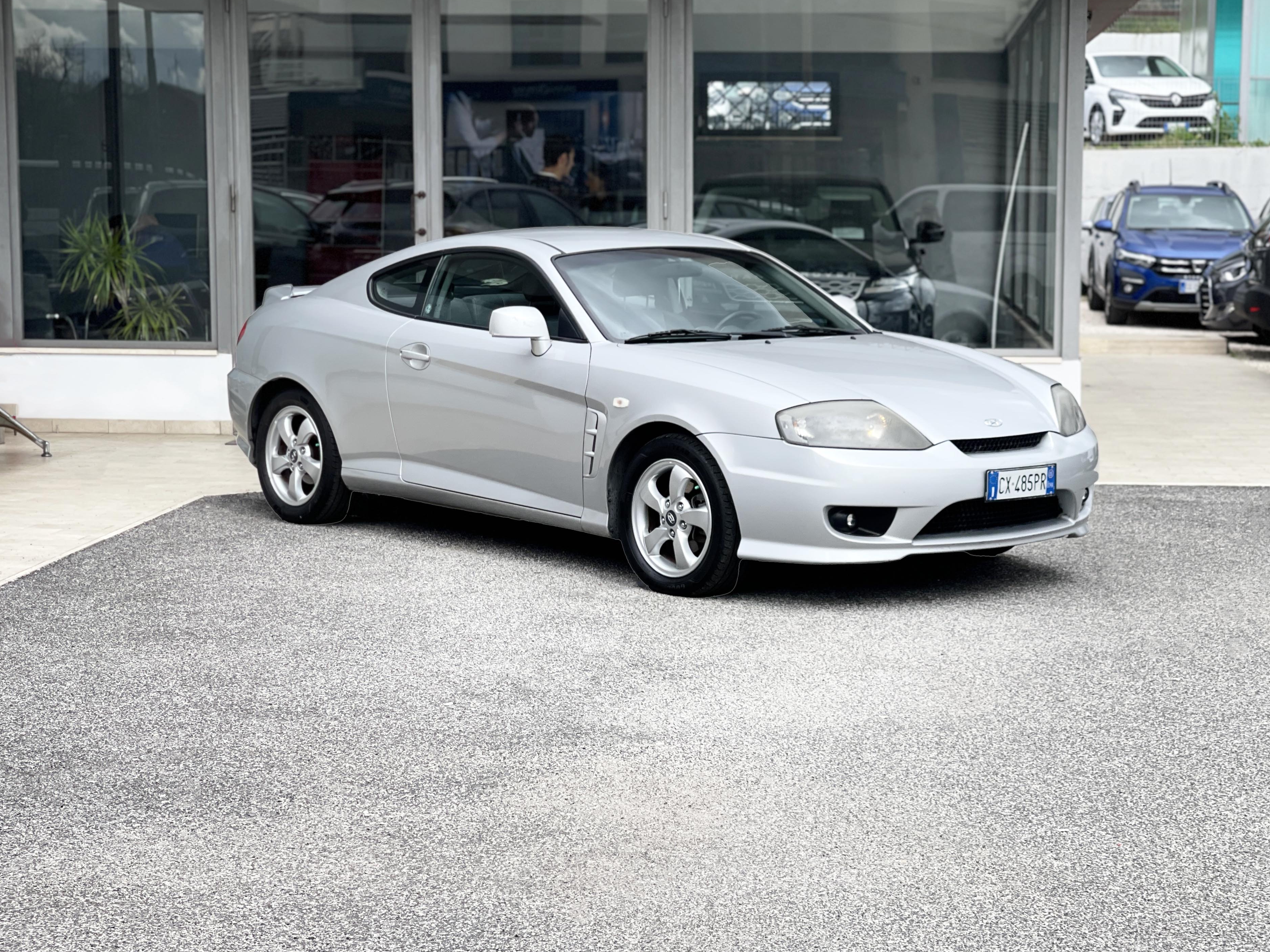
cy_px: 465
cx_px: 684
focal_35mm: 69
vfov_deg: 21.3
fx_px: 2531
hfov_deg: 28.2
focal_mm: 7.5
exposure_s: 1/673
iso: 32
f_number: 2.2
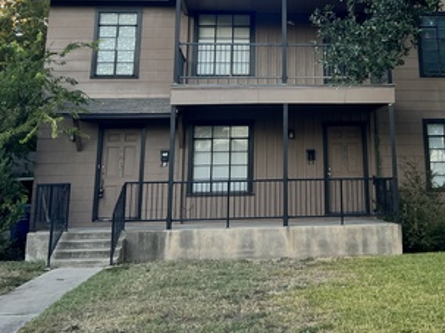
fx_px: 707
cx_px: 319
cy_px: -16
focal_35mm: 55
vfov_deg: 25.0
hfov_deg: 34.4
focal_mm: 5.7
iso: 50
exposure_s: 1/555
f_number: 1.5
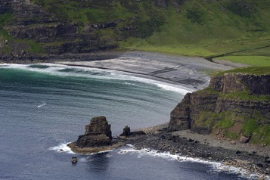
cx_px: 120
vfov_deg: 9.3
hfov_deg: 14.0
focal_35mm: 147
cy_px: 83
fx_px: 1102
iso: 800
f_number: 9
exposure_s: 1/800
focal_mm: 125
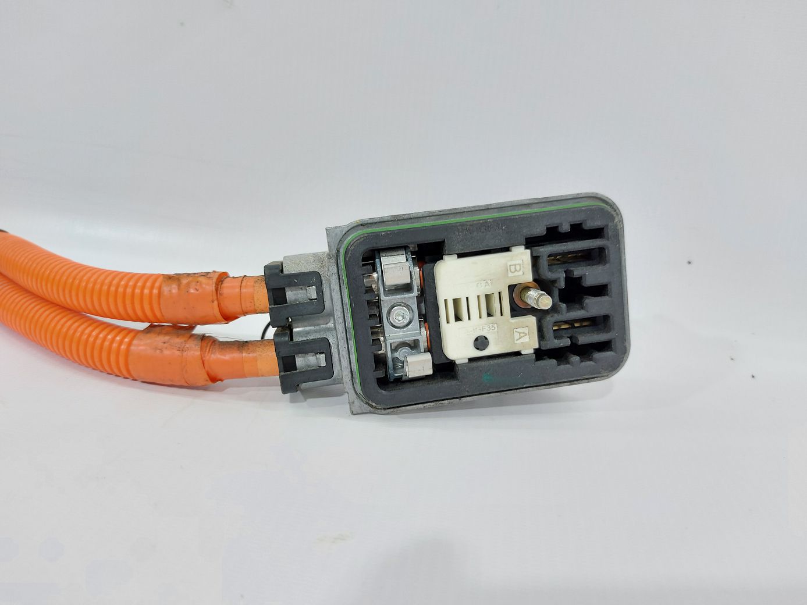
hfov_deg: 71.6
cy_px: 302
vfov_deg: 56.8
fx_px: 559
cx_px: 404
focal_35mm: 24
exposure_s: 1/50
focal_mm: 5.23
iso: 100
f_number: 1.8
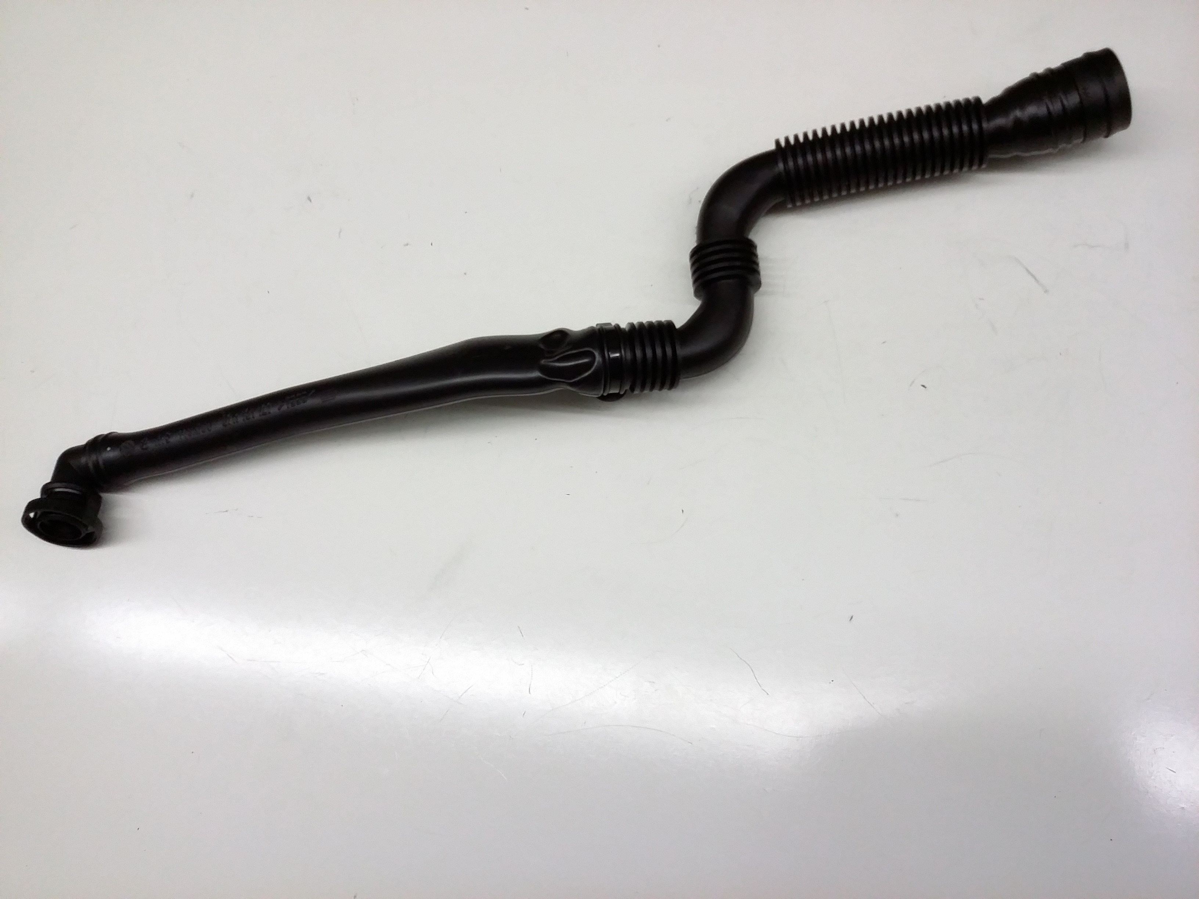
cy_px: 450
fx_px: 1108
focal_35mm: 32
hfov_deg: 56.8
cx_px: 600
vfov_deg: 44.2
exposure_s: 1/24
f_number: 2.4
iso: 160
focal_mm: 3.4
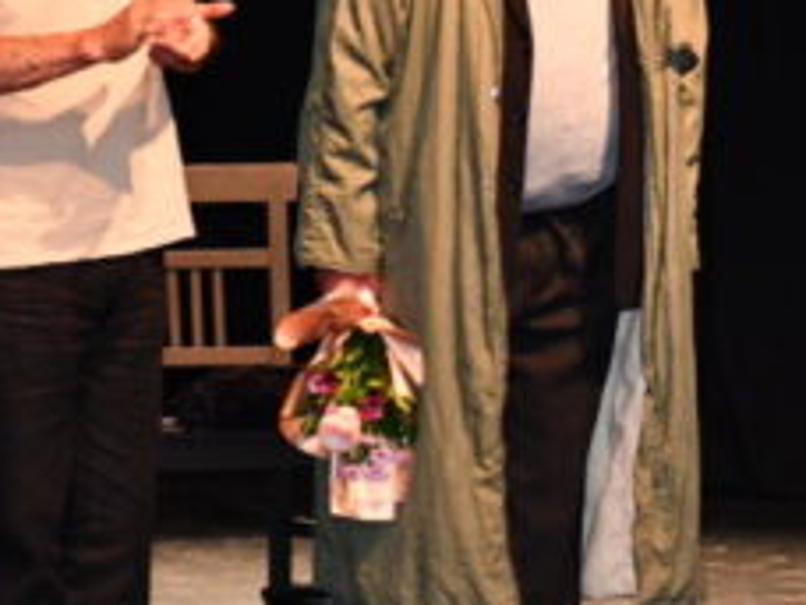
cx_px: 612
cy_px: 145
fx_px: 8848
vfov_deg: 3.9
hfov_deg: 5.2
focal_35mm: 380
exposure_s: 1/60
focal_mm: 80
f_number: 5.3
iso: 2500
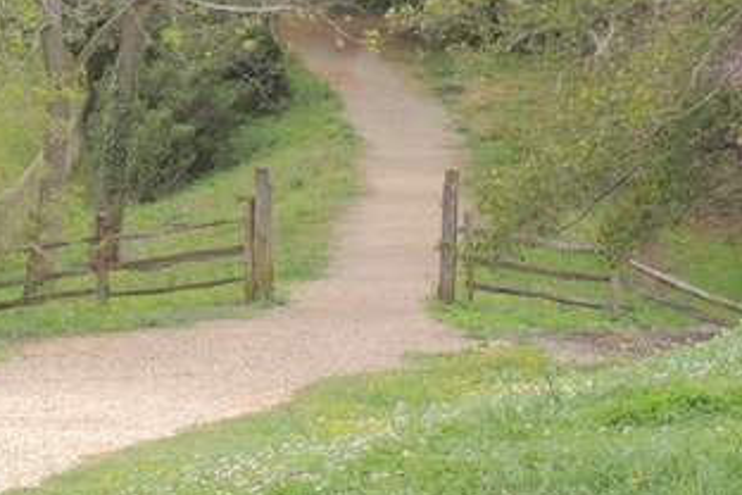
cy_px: -62
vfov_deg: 5.8
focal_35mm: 235
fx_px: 4843
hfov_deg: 8.7
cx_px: -14
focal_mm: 9.8
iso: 100
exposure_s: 1/160
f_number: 3.7
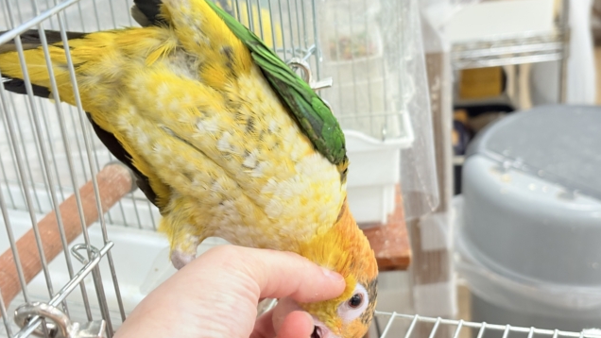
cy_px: 152
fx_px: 909
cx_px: 300
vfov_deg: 21.1
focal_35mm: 57
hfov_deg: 36.6
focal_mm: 5.96
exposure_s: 1/50
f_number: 1.6
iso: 80
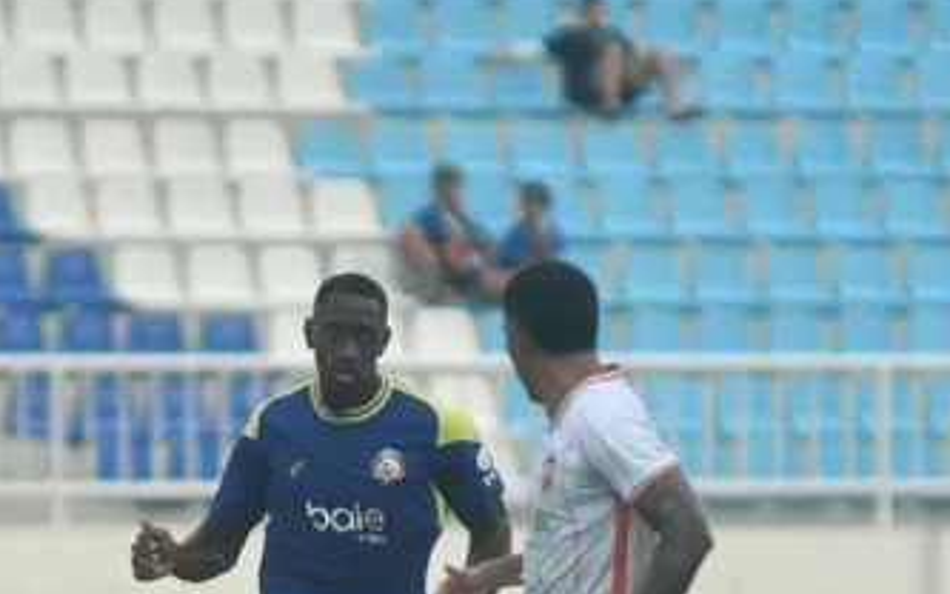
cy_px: 588
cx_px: 285
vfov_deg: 1.3
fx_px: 25420
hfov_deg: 2.1
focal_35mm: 982
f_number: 2.8
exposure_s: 1/6400
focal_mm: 200
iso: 640
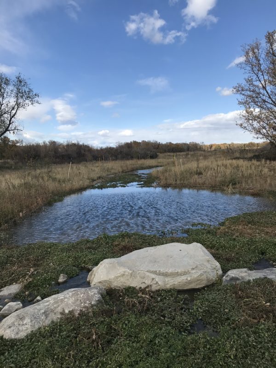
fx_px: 298
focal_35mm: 28
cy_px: 184
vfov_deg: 63.4
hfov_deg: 49.7
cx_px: 138
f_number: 1.8
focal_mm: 3.99
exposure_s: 1/2398
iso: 20
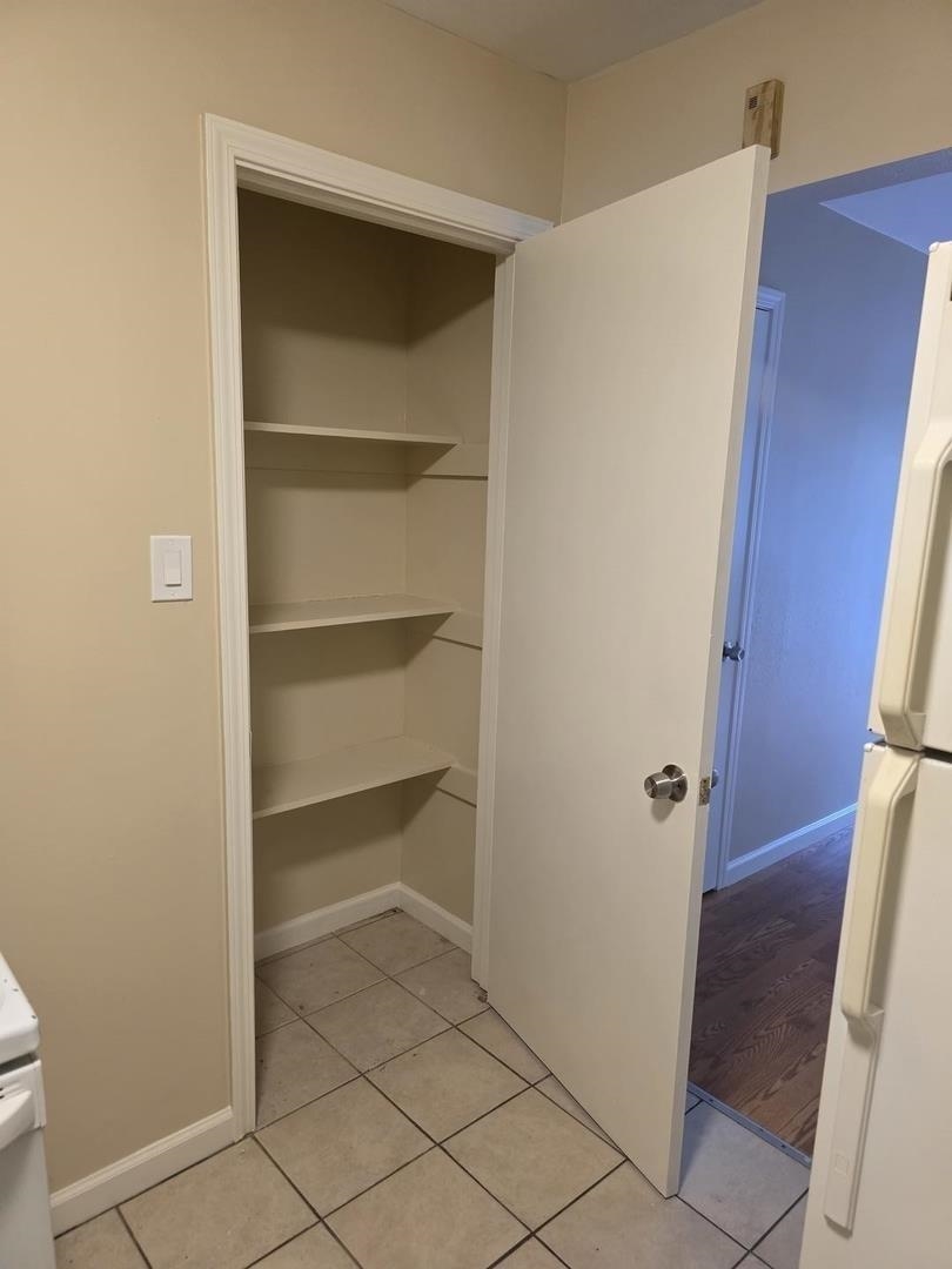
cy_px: 634
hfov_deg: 58.9
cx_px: 476
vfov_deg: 73.9
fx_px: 843
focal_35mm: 23
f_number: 1.7
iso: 640
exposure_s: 1/120
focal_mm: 6.3
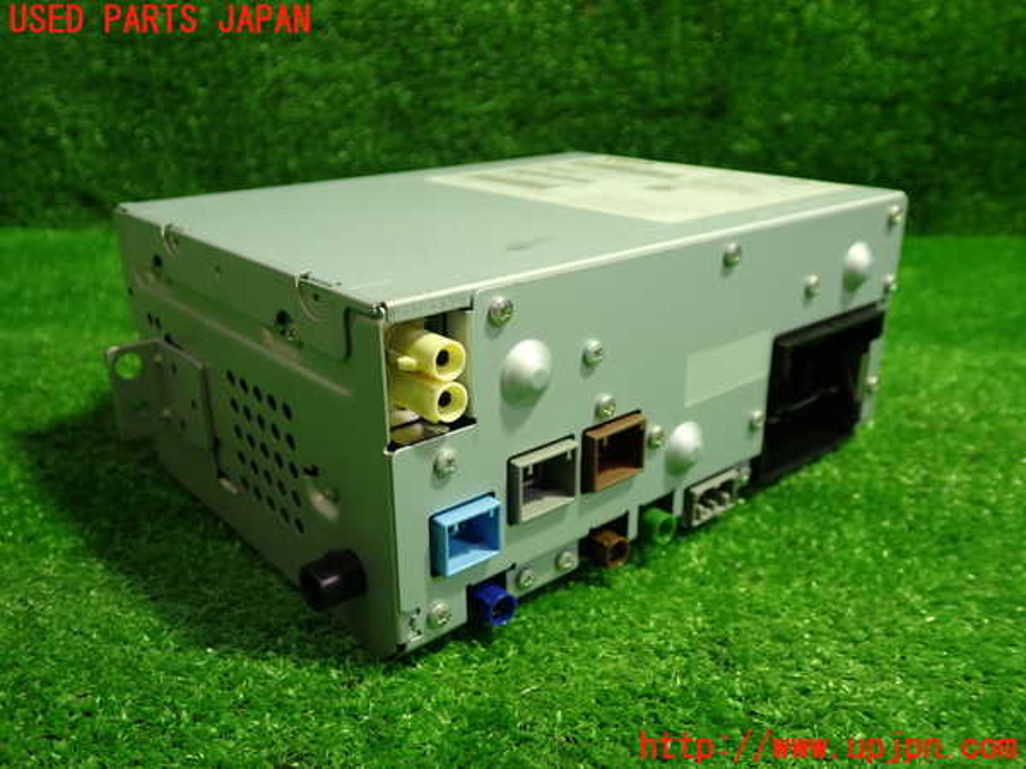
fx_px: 889
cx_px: 513
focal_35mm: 30
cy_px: 384
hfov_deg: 60.0
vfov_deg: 46.8
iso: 200
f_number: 2.3
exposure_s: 1/30
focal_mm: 5.4
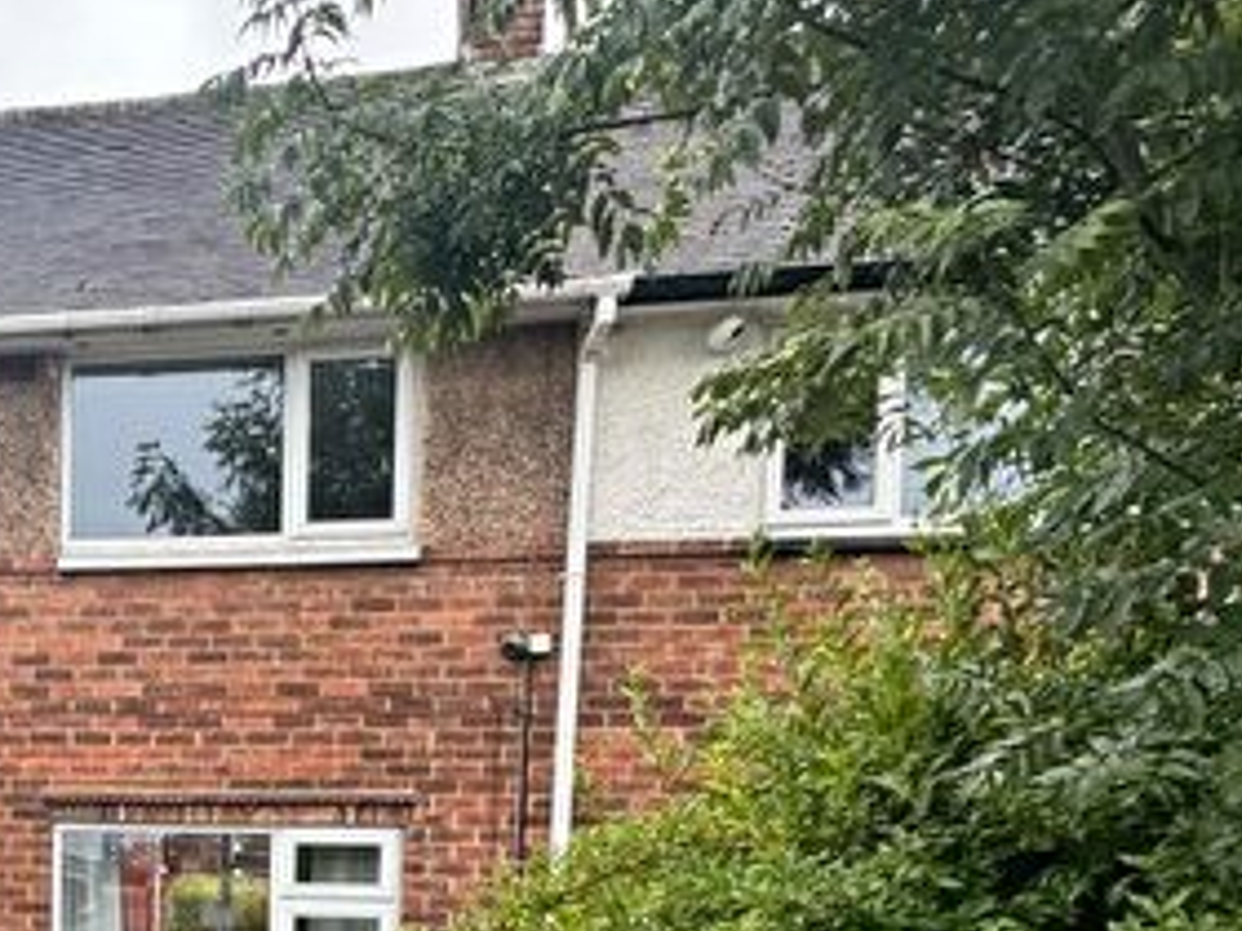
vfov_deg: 37.6
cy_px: 867
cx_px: -75
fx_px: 1256
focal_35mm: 35
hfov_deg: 42.9
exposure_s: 1/146
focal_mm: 2.22
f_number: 2.2
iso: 40
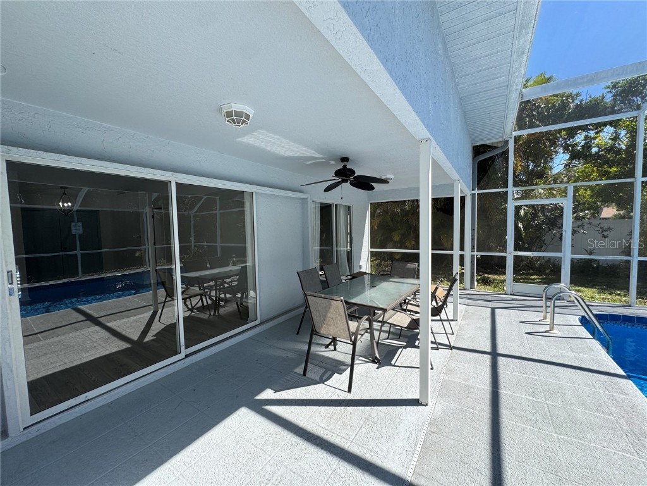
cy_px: 243
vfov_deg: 85.7
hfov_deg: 102.1
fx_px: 262
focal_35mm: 14
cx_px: 324
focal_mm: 2.22
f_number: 2.2
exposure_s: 1/552
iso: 40
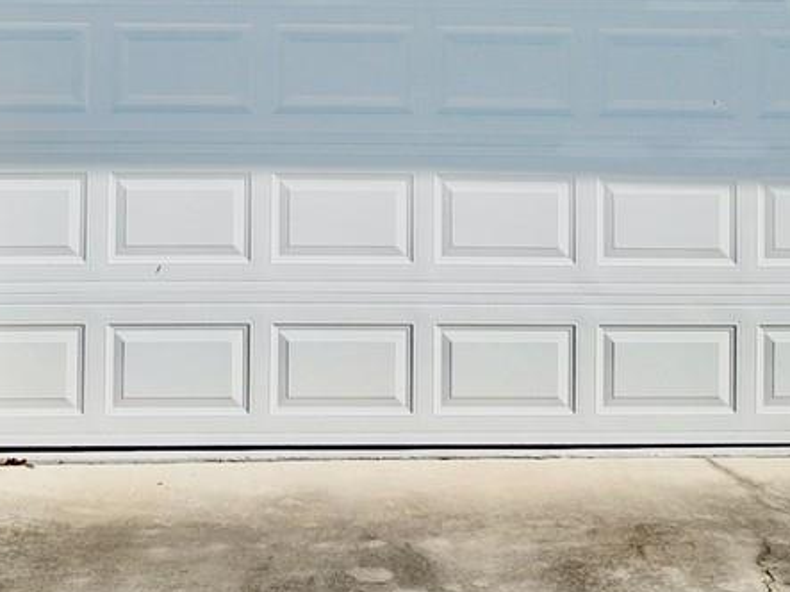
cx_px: 228
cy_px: -86
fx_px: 2145
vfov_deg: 15.2
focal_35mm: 94
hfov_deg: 20.8
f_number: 2.2
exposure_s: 1/1316
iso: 100
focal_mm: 4.73
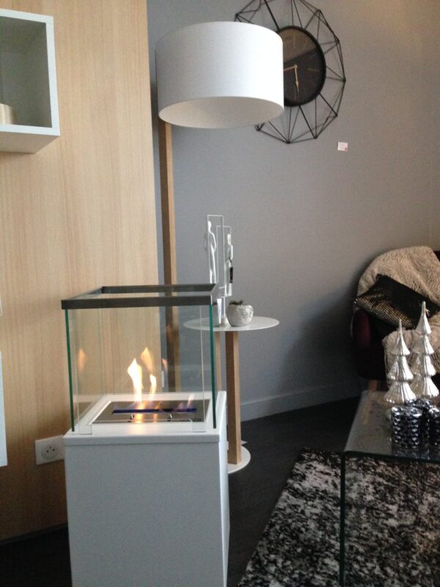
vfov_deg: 55.4
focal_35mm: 33
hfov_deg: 42.9
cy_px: 294
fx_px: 559
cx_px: 220
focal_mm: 4.12
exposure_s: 1/15
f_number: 2.4
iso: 400
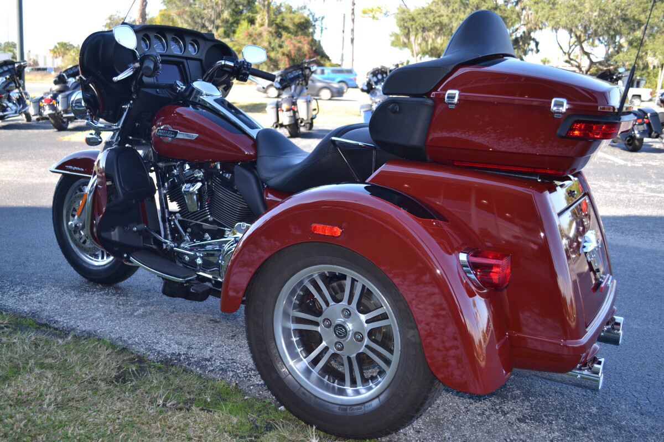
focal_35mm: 36
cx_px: 332
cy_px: 221
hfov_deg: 53.1
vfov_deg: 36.9
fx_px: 664
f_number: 4
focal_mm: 24
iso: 110
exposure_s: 1/125
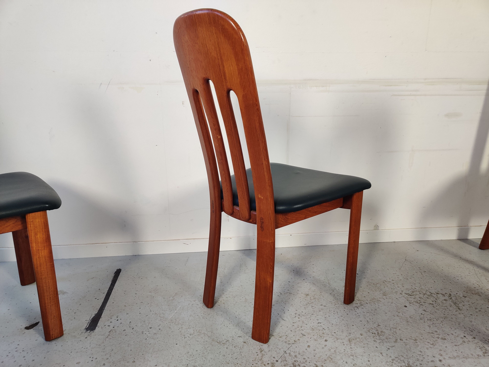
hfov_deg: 65.3
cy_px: 184
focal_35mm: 27
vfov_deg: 51.4
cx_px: 244
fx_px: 381
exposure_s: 1/100
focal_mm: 4.75
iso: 250
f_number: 1.65
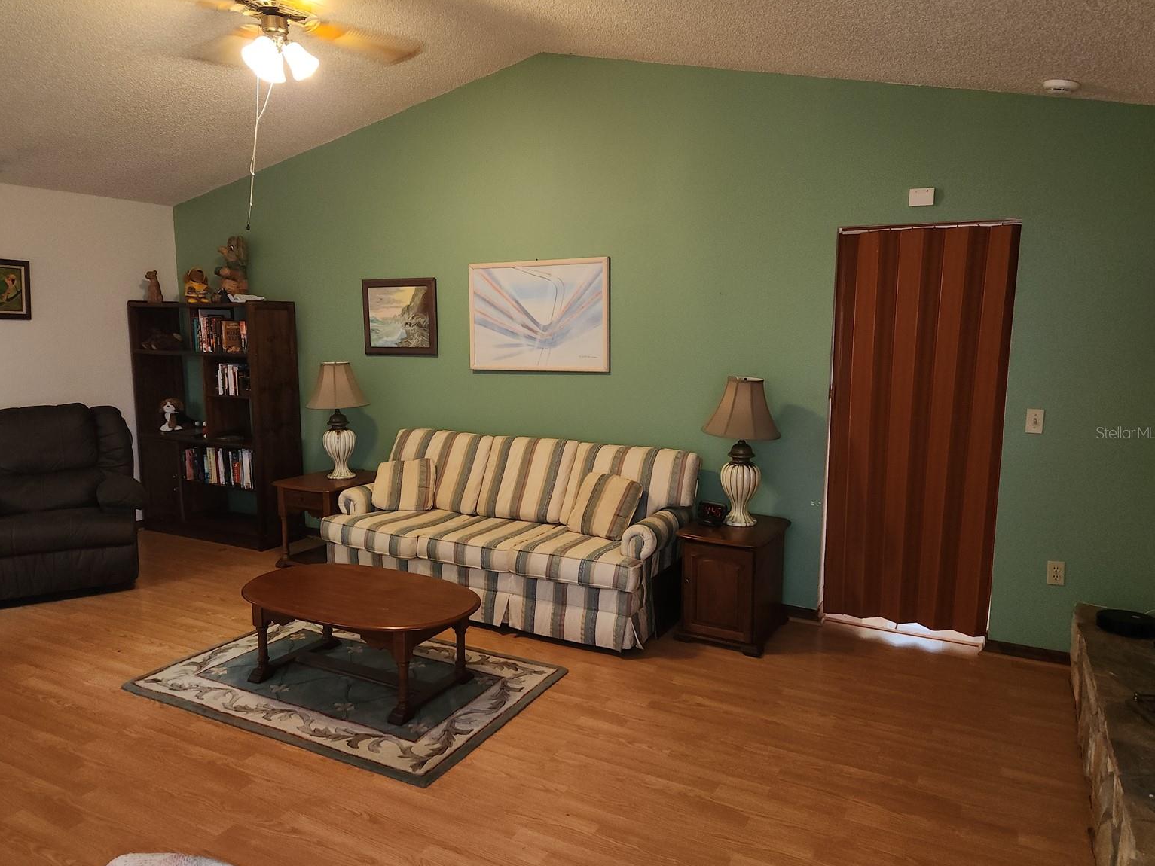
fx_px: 801
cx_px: 564
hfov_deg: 71.6
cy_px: 432
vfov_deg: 56.8
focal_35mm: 24
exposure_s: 1/20
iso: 125
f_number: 1.8
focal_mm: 5.4
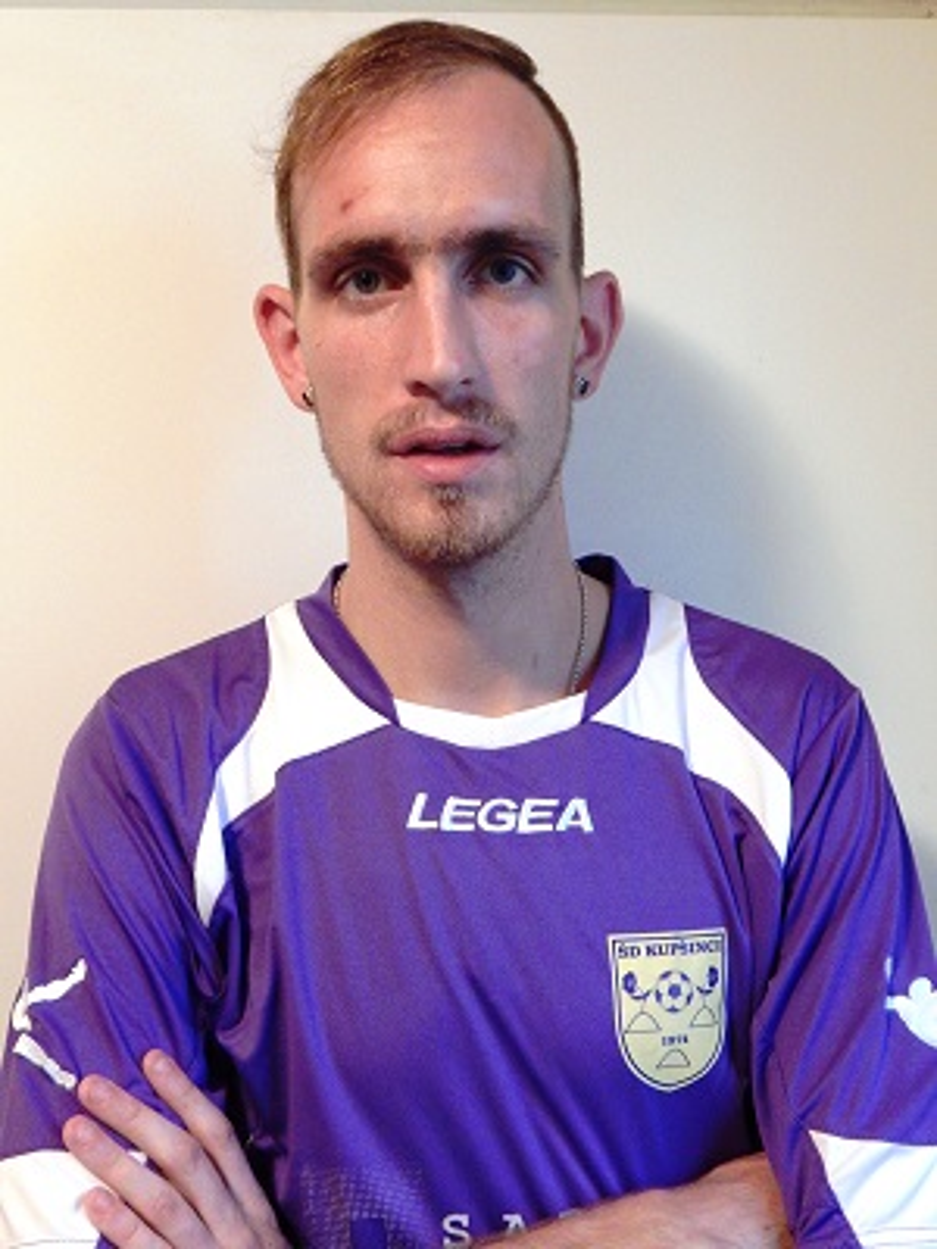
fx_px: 1552
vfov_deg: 43.9
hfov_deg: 33.6
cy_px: 624
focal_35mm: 43
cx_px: 468
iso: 200
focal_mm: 7.7
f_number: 3.6
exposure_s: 1/5
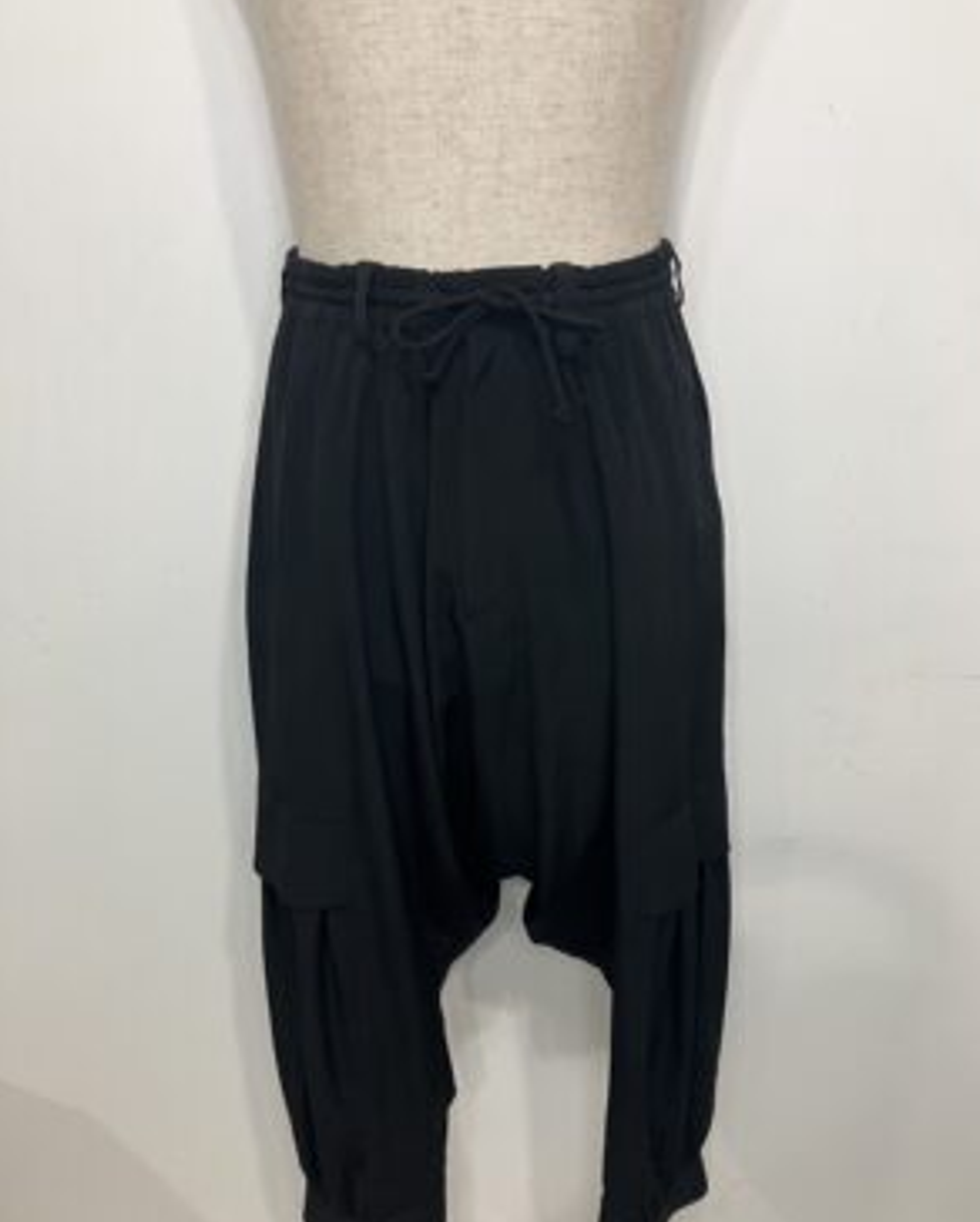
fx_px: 1086
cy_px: 668
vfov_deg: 58.6
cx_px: 500
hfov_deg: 48.6
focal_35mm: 30
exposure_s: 1/50
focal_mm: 3.99
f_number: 1.8
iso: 125
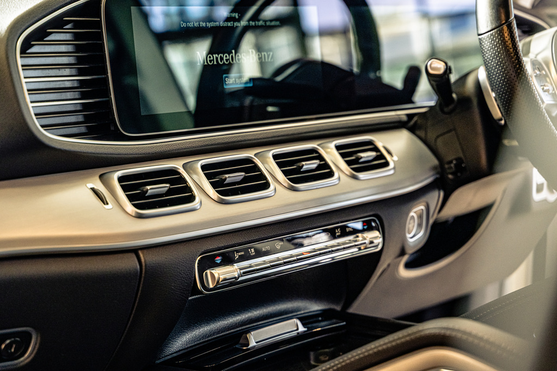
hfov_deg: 27.0
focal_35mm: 75
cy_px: 186
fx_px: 1160
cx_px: 278
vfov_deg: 18.2
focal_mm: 75
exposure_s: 1/160
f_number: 4
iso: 1600
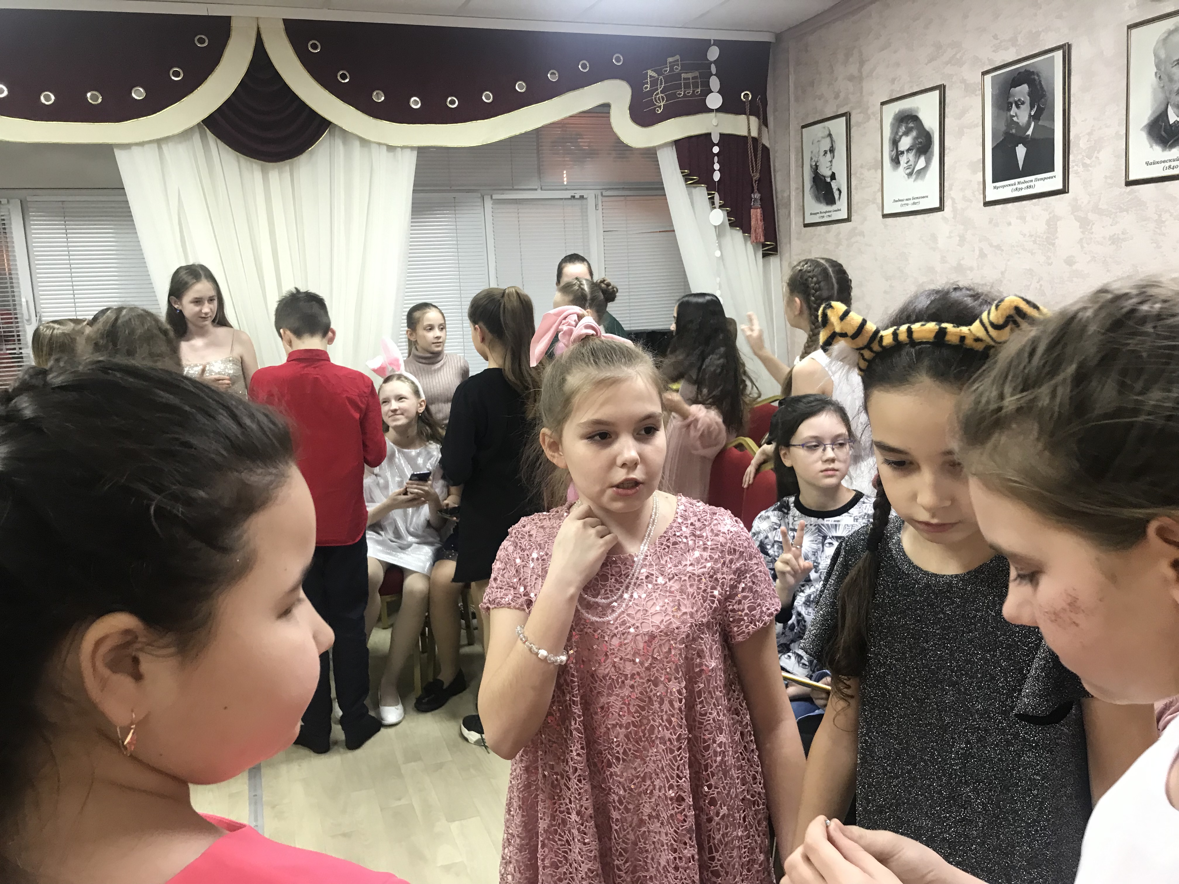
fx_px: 954
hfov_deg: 63.4
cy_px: 442
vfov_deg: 49.7
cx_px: 590
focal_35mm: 28
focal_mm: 3.99
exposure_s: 1/17
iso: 50
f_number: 1.8
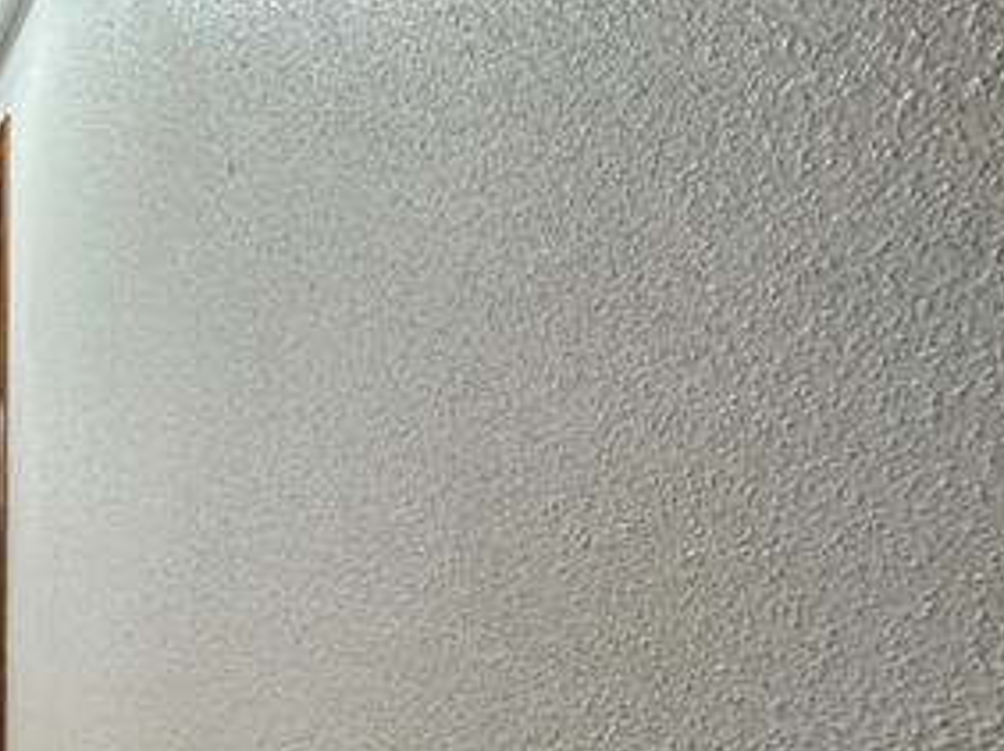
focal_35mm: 35
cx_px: -201
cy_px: 530
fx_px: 1014
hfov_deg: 38.7
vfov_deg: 39.9
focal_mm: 2.22
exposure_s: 1/100
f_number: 2.2
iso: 200
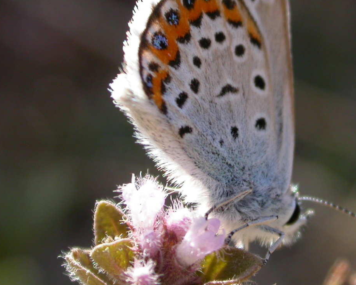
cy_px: 57
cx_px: 243
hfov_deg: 9.0
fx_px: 2255
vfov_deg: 7.2
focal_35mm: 214
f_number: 5.8
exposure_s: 1/154
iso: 100
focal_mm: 26.2
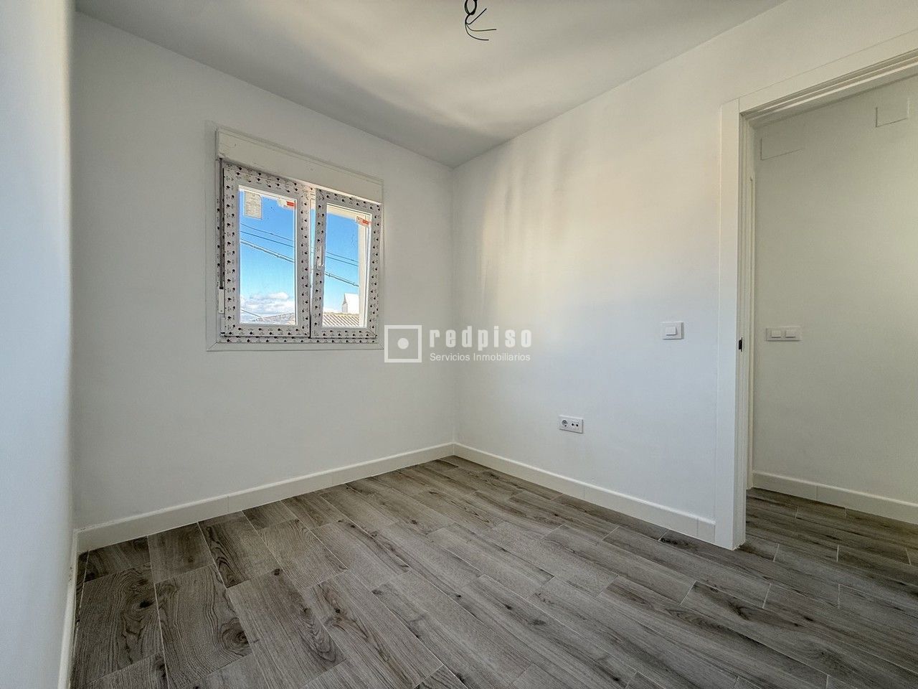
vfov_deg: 85.7
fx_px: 371
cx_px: 459
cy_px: 344
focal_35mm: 14
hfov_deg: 102.1
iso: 100
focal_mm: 2.22
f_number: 2.2
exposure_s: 1/99
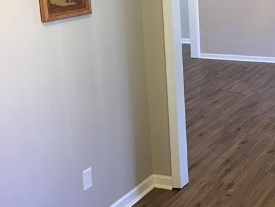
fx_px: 548
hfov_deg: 27.1
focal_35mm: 69
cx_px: 249
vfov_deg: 21.3
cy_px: 70
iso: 64
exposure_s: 1/30
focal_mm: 4.15
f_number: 2.2
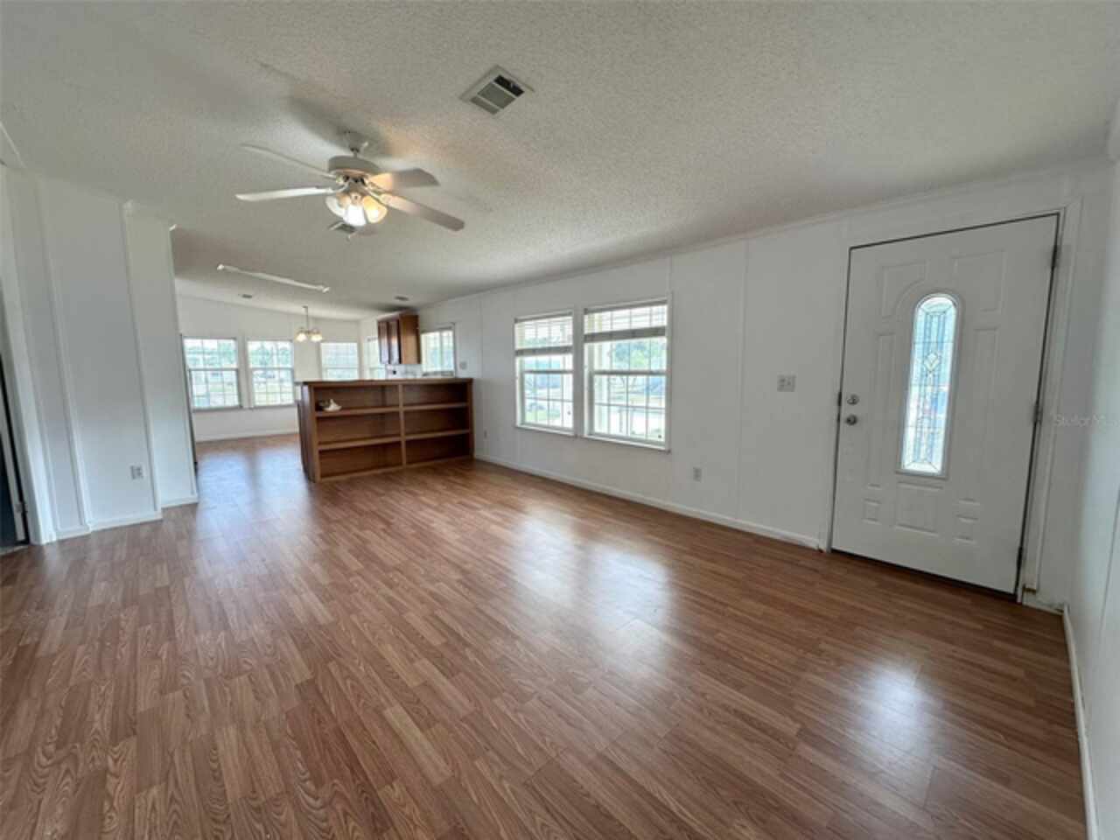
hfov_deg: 102.1
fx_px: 453
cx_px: 560
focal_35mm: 14
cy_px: 420
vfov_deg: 85.7
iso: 64
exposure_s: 1/120
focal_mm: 2.22
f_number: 2.2
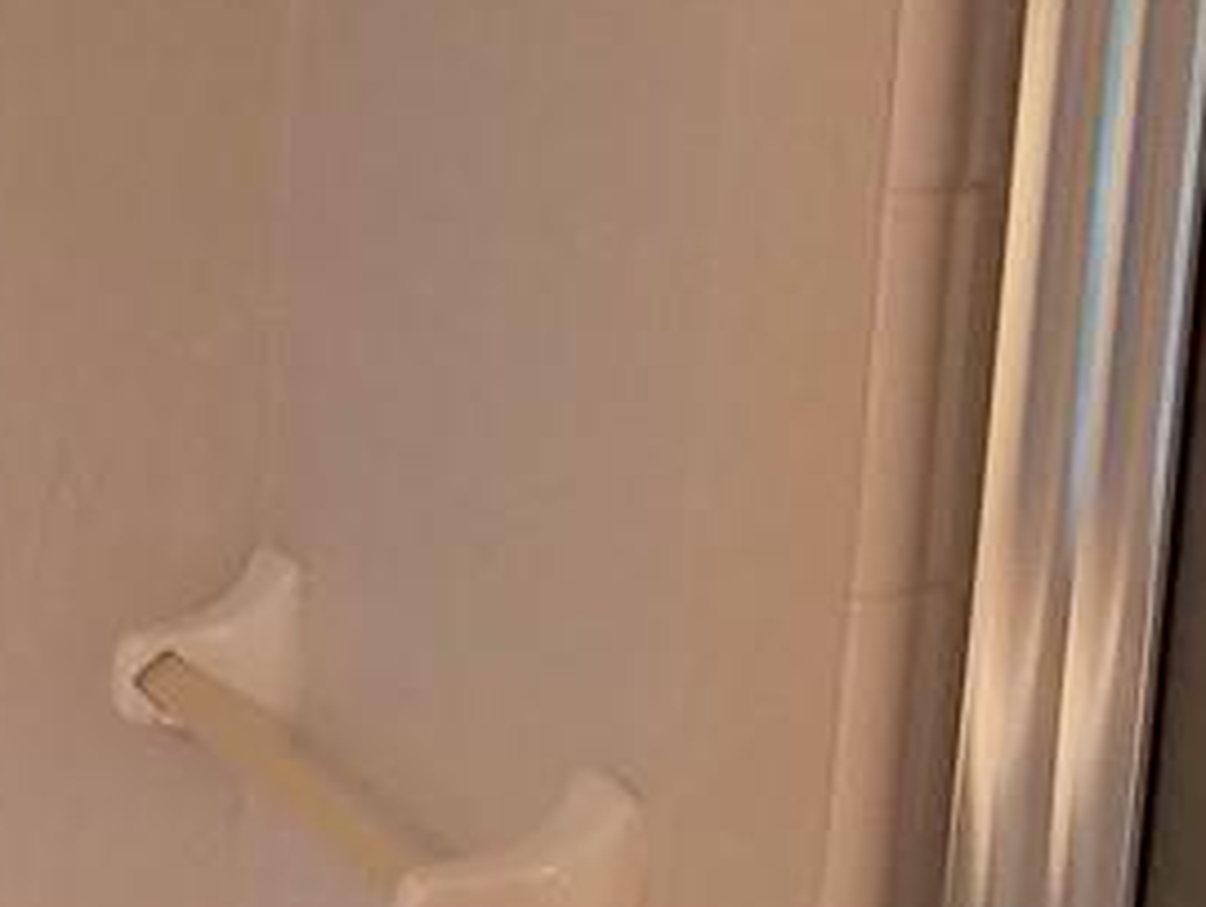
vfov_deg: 9.5
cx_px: -1210
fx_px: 5370
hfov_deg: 11.5
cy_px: 1153
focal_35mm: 154
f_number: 1.7
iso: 80
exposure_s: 1/60
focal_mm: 4.2
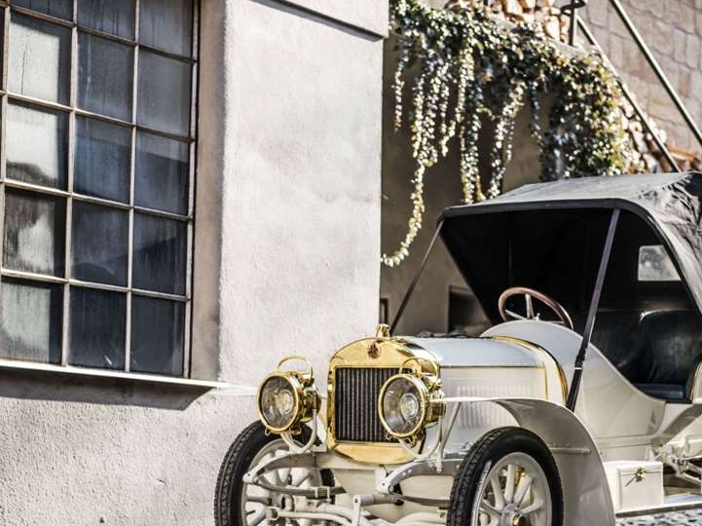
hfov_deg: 23.8
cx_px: 428
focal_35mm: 82
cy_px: 321
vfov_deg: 18.0
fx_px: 1662
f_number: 2.8
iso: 200
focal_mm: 60
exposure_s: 1/320
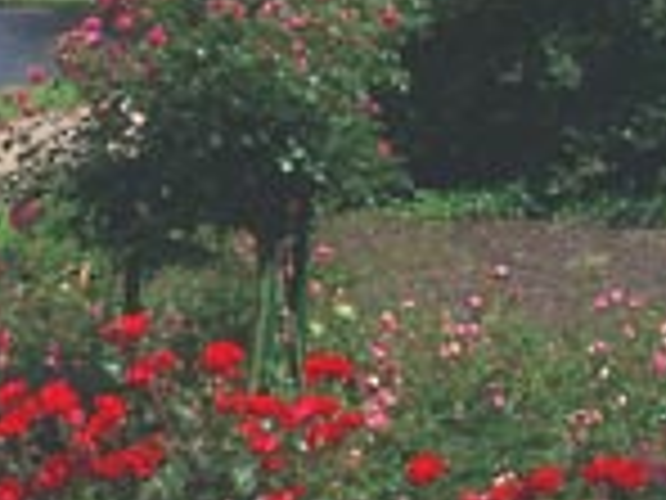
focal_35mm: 97
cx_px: 76
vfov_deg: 15.1
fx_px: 1866
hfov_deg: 19.9
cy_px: 43
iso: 64
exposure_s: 1/640
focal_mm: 6.3
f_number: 5.6
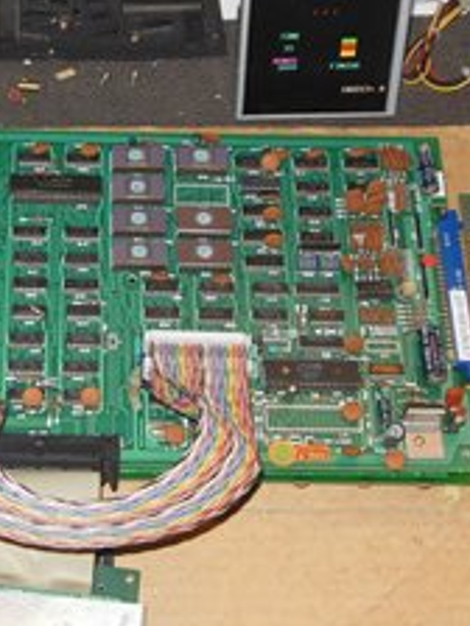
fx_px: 1195
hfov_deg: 22.1
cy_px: 321
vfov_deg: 29.4
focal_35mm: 66
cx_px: 134
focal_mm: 6
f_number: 3.5
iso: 200
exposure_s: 1/30
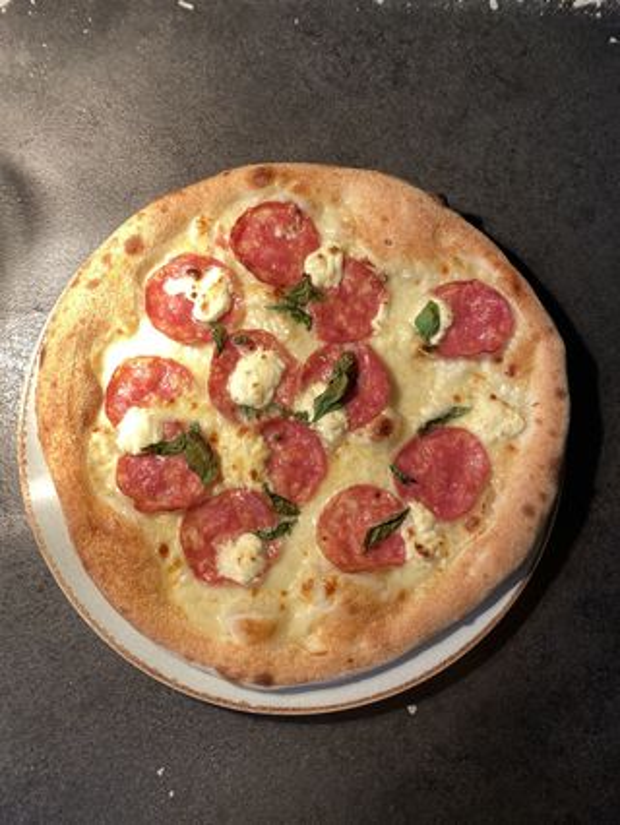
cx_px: 310
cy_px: 412
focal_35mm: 26
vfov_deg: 67.3
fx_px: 620
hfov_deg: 53.1
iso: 32
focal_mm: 4.25
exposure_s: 1/100
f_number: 1.8
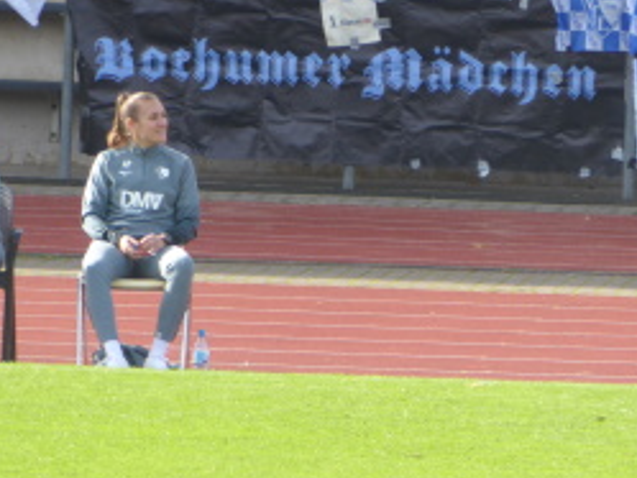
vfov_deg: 1.1
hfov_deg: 1.5
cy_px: 169
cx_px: 177
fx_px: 23971
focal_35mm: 1302
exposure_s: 1/125
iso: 160
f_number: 6.4
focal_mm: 129
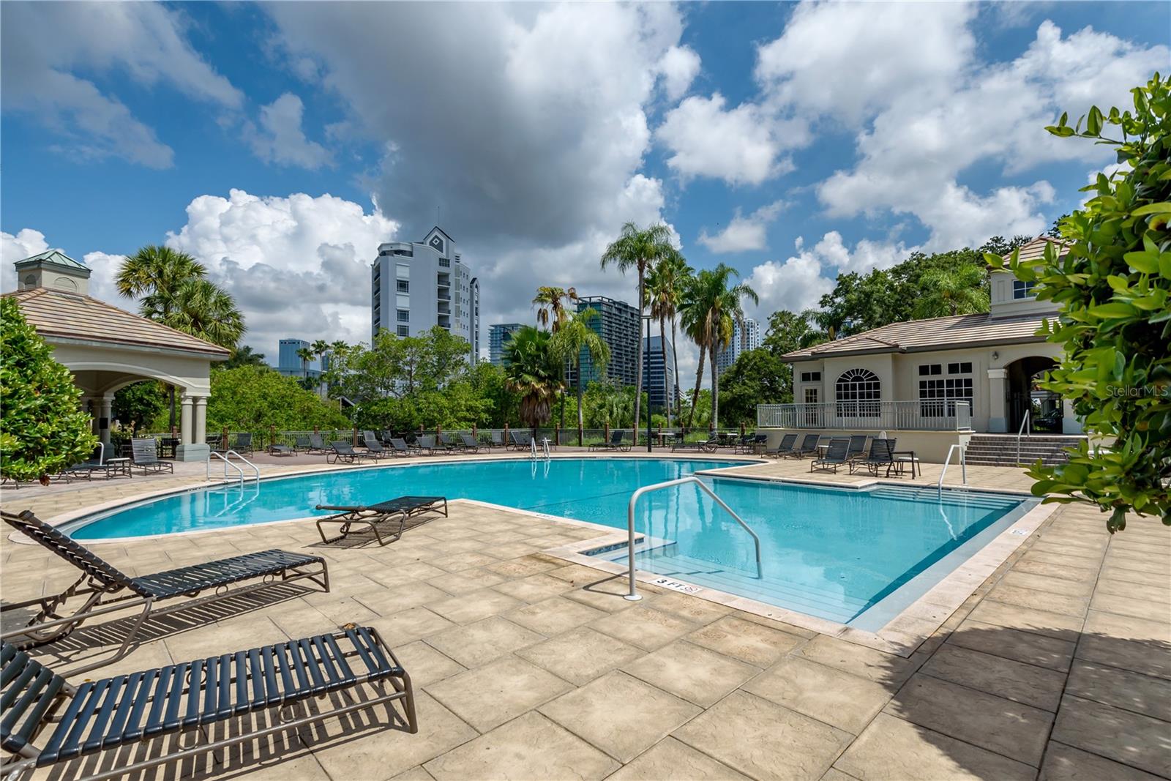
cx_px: 586
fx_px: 520
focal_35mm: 16
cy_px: 390
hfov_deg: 96.7
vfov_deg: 73.8
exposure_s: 1/1250
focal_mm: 16
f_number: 10
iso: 320
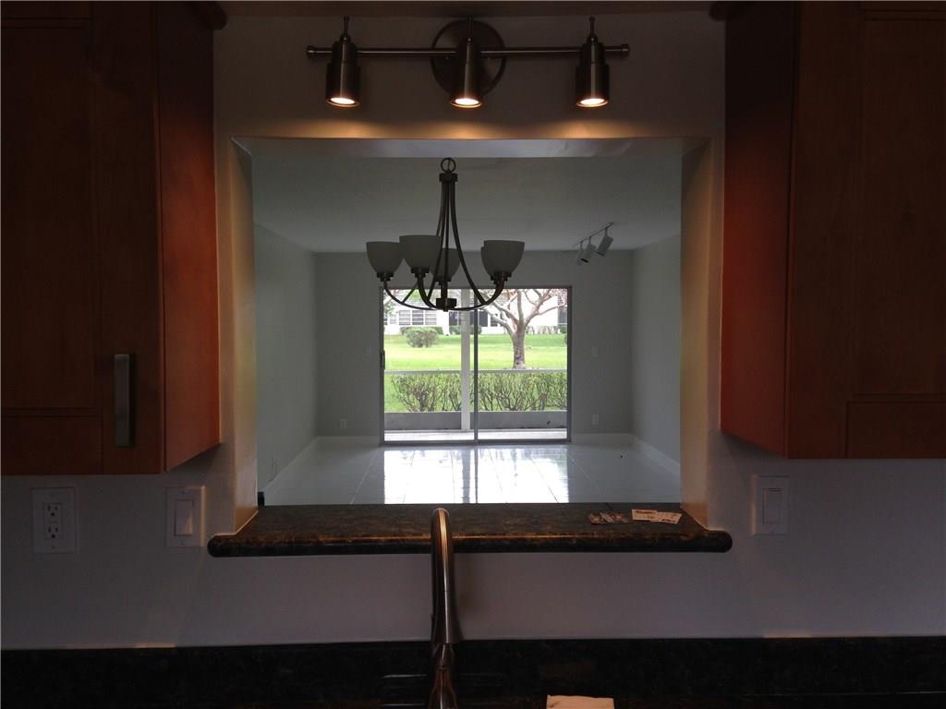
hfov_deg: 55.4
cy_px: 354
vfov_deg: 42.9
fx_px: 902
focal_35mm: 33
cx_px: 473
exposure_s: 1/120
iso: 64
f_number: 2.4
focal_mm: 4.12
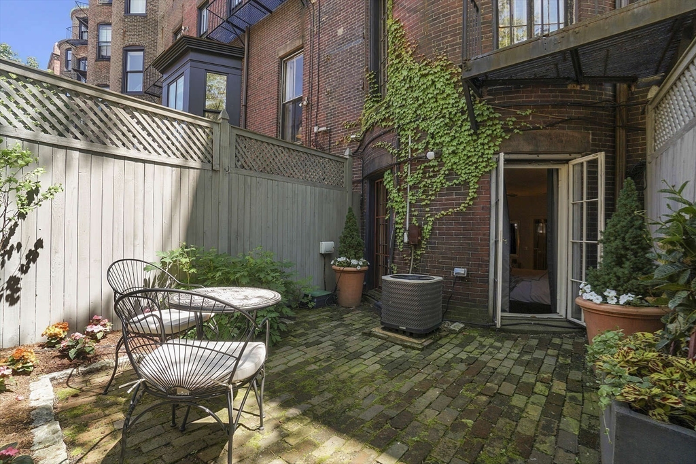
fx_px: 290
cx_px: 348
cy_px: 232
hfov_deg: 100.4
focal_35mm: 15
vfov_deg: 77.3
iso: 160
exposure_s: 1/60
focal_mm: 10
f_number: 9
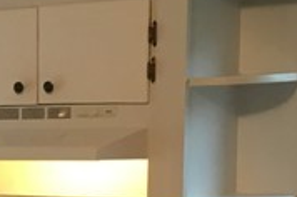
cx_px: -207
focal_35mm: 174
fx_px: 1433
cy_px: 349
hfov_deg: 11.2
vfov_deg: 7.6
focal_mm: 4.15
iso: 64
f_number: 2.2
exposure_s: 1/30
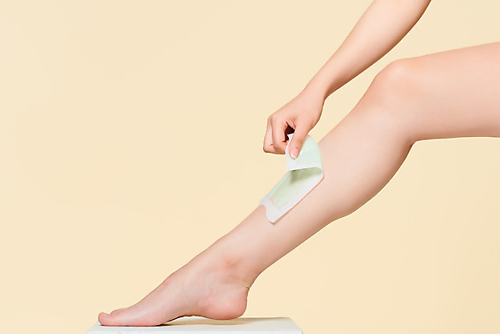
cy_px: 167
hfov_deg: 19.4
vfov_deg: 13.1
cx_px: 250
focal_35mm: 105
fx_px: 1459
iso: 64
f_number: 16
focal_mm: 105
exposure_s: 1/125
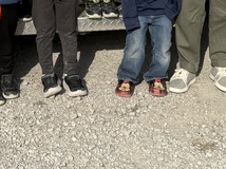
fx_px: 750
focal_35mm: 115
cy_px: -87
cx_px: 14
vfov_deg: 12.2
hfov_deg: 16.9
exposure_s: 1/5319
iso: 80
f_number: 1.78
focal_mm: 6.76
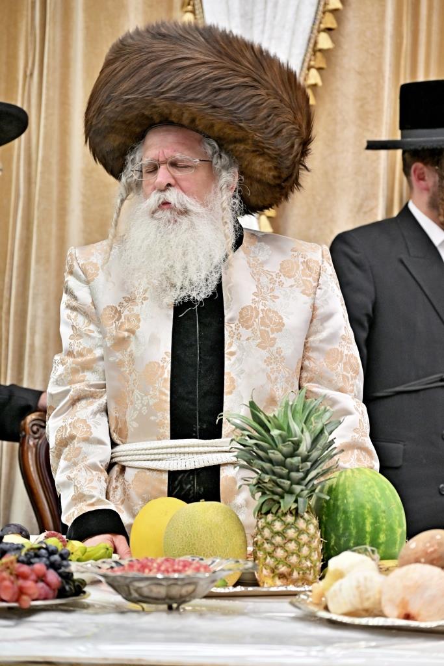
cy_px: 333
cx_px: 222
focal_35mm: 83
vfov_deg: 24.5
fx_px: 1535
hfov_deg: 16.5
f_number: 4
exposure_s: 1/200
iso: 1000
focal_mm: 83
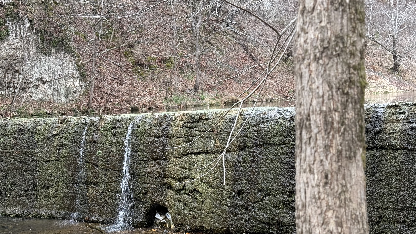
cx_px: 211
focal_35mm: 53
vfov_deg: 22.5
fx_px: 585
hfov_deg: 39.2
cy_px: 157
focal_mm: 6.76
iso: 80
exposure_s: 1/681
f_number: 1.78
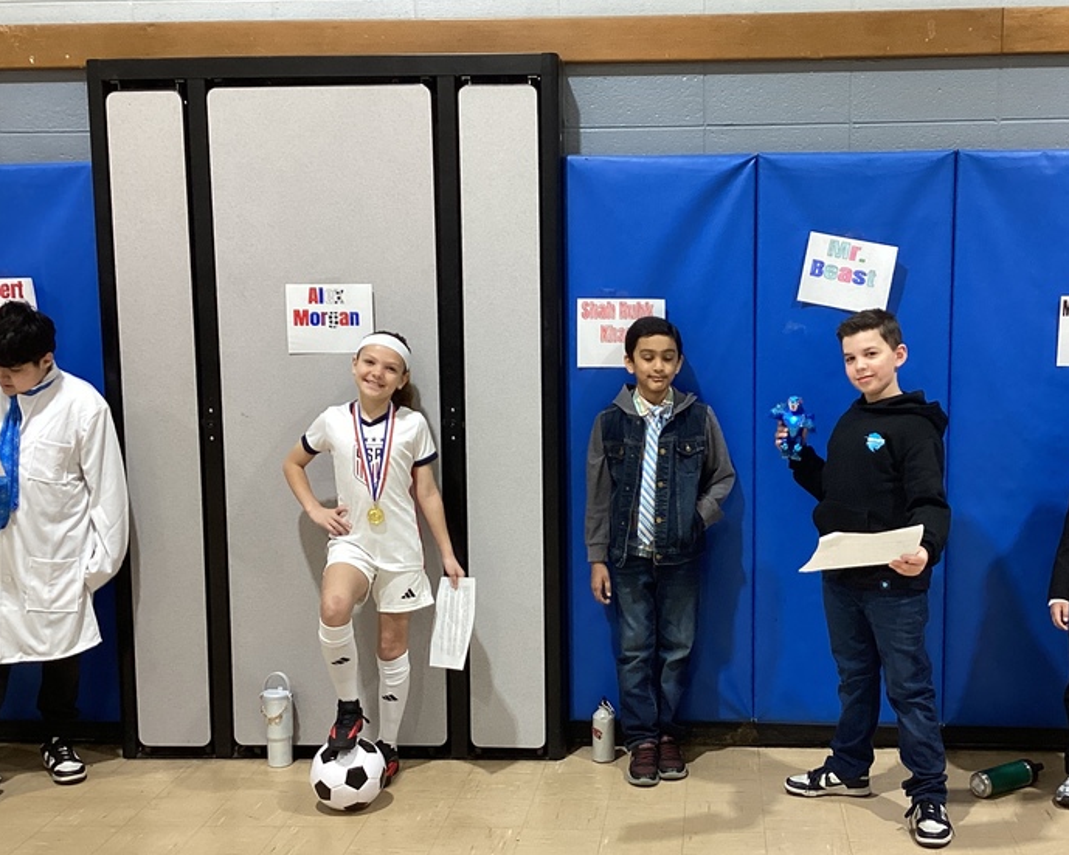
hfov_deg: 41.0
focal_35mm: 45
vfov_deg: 33.4
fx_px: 1424
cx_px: 641
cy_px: 472
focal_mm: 3.3
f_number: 2.4
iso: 160
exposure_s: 1/60
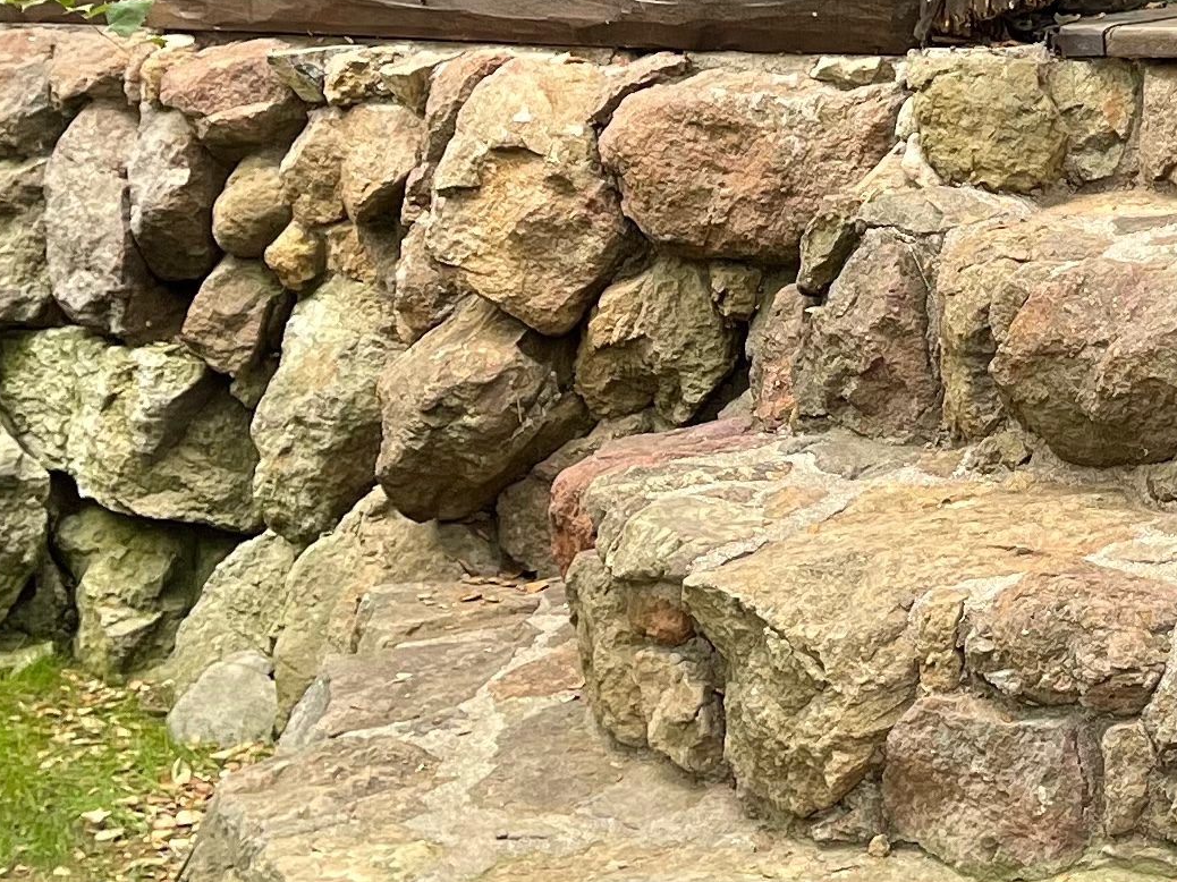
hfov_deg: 18.5
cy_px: -405
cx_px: 1404
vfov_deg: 13.8
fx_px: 3433
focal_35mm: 101
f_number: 1.6
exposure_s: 1/121
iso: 40
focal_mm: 5.1
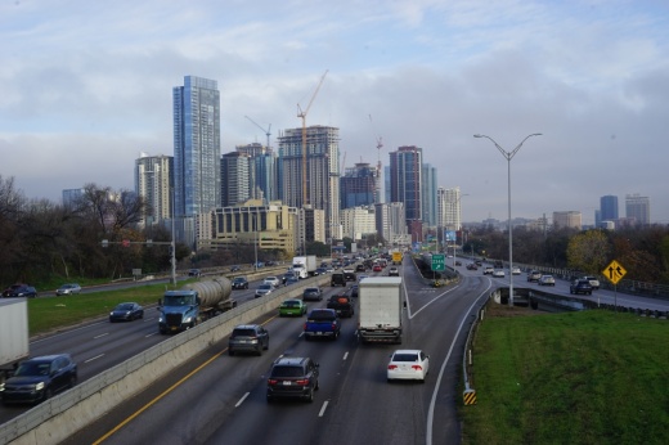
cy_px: 222
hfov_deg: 39.6
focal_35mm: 50
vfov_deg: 27.0
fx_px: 929
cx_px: 334
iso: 100
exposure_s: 1/80
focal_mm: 50
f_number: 11
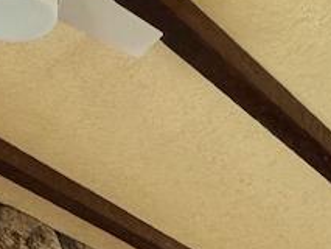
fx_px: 804
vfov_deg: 13.5
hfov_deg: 23.2
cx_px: 202
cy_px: 577
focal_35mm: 84
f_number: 2.2
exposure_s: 1/60
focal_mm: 2.22
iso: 320
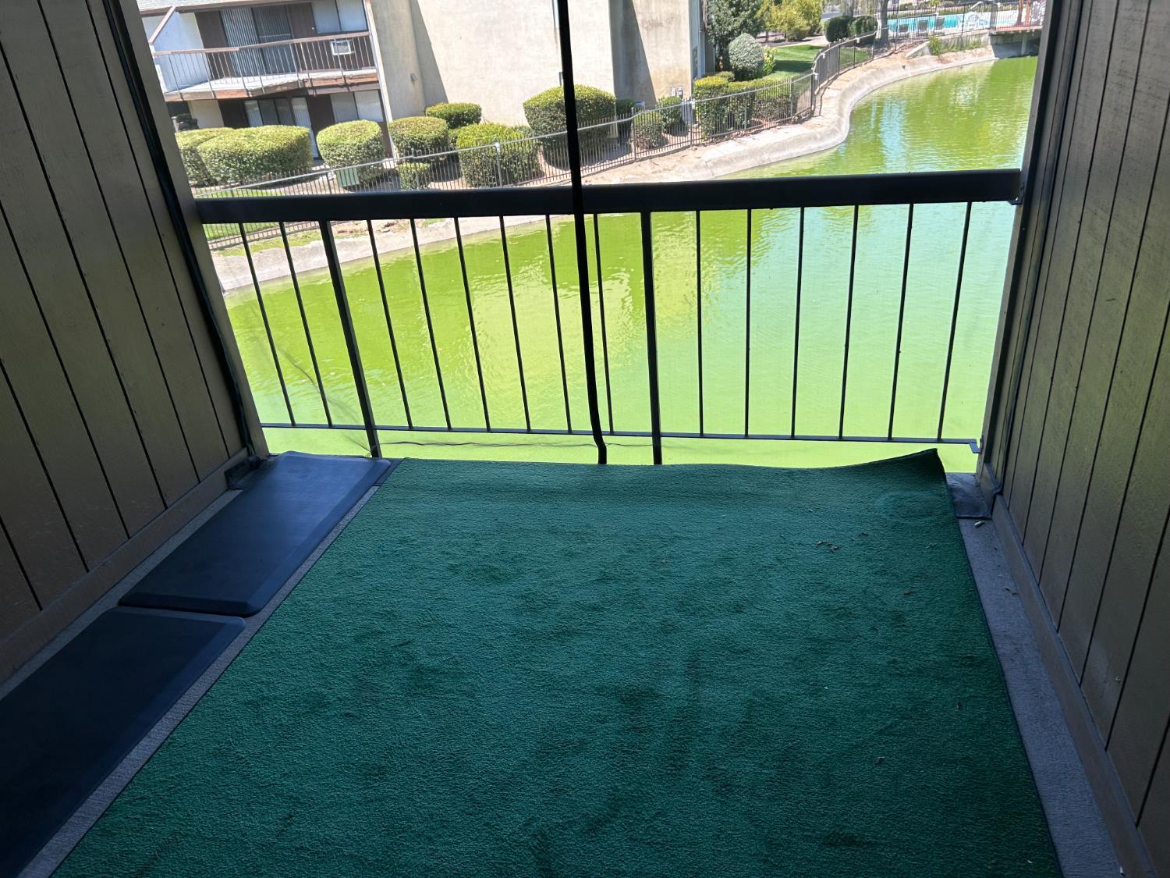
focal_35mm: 26
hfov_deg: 67.3
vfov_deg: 53.1
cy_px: 439
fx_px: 879
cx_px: 585
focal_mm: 5.7
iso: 50
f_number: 1.5
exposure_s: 1/859
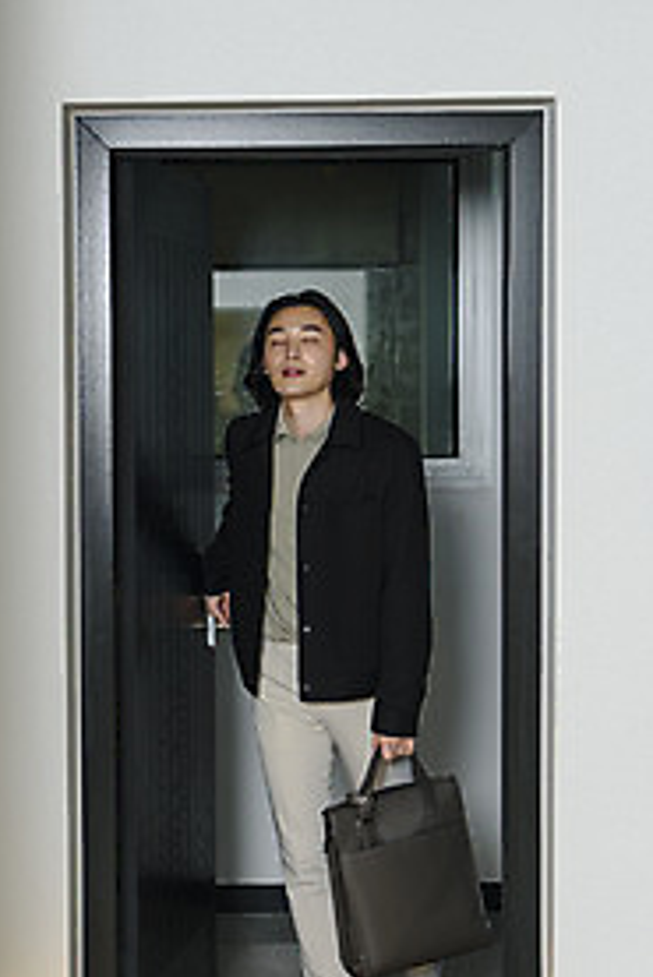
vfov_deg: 26.9
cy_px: 561
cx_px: 263
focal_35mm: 75
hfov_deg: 18.2
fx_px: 2038
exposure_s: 1/125
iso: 200
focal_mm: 52
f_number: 3.5
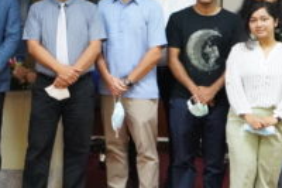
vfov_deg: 11.0
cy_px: -16
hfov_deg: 15.4
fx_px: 963
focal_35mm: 123
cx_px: -137
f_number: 4
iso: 12800
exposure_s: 1/400
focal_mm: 32
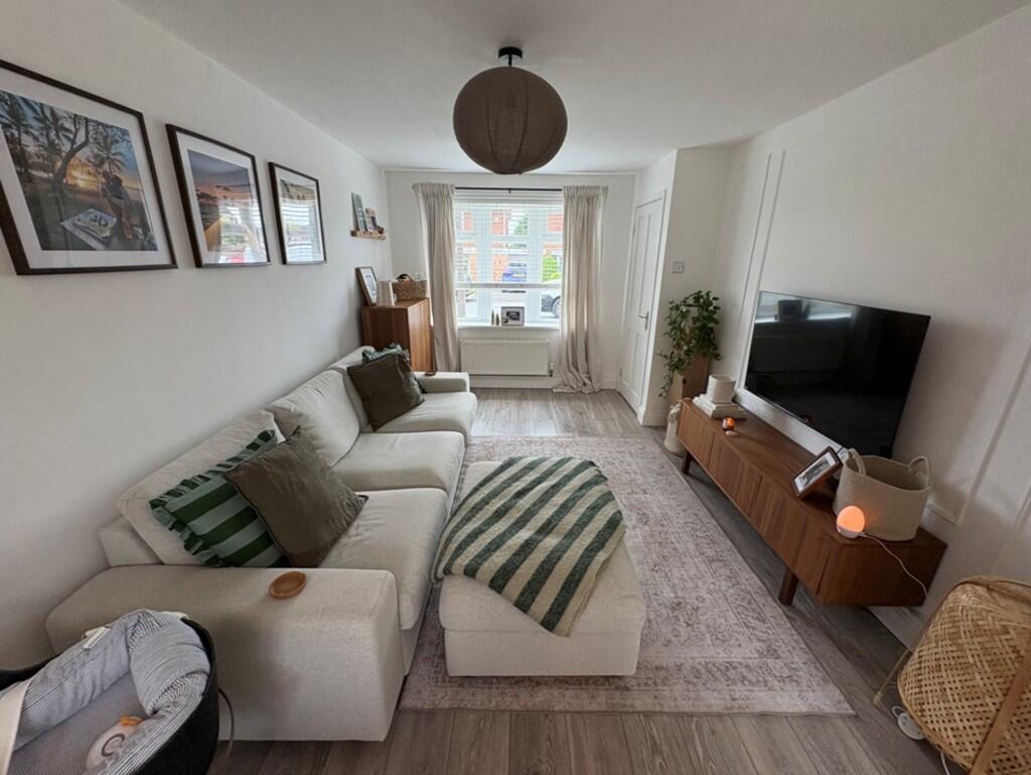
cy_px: 388
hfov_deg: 102.0
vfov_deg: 85.7
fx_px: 417
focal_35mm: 14
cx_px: 516
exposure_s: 1/100
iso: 125
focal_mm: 2.22
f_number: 2.2
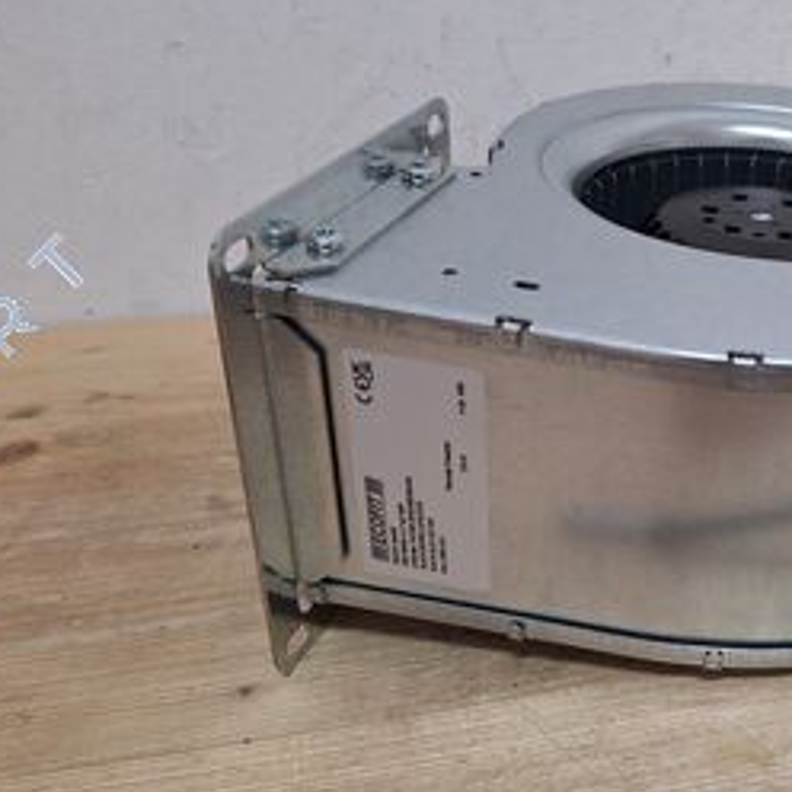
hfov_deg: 37.4
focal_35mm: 41
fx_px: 1061
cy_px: 433
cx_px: 754
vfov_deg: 40.9
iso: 200
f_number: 1.8
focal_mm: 5.54
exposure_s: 1/50
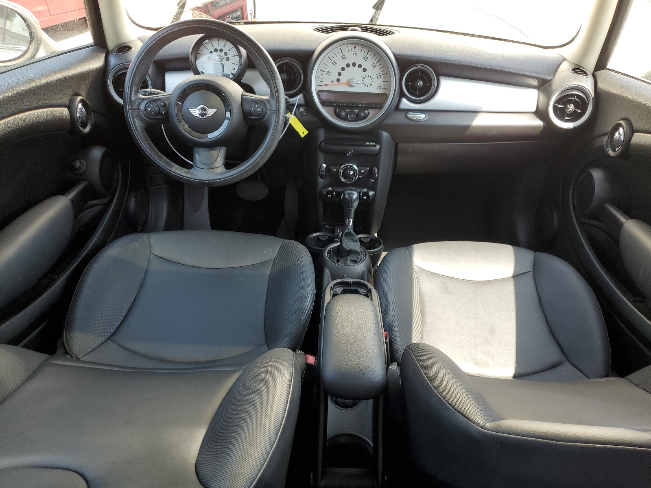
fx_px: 489
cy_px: 244
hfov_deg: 67.3
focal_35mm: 26
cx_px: 326
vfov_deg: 53.1
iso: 50
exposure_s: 1/200
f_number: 1.5
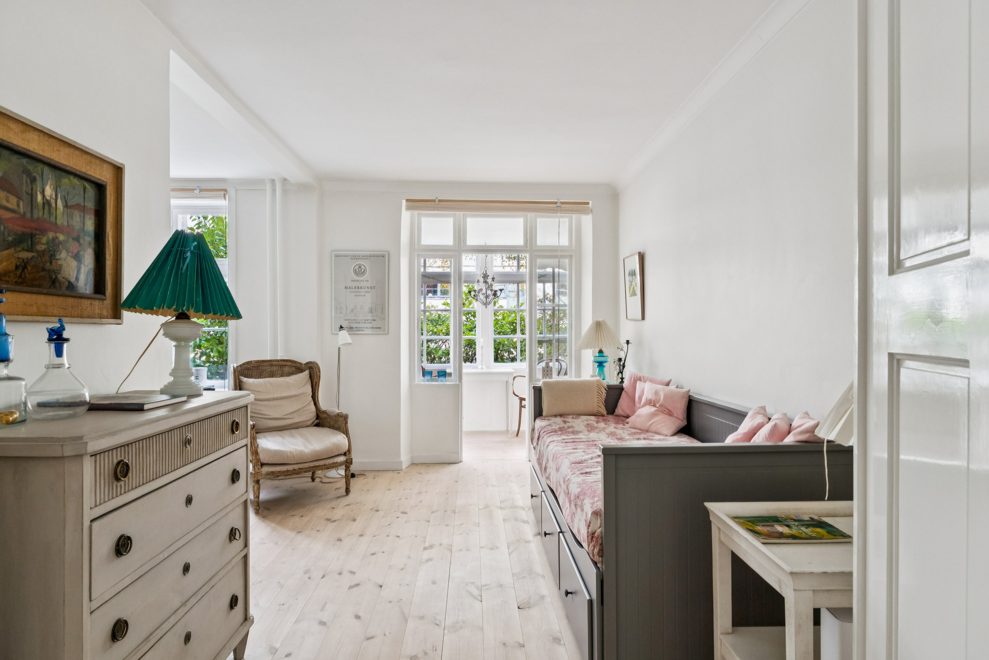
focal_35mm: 20
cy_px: 330
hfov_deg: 82.9
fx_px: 560
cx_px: 494
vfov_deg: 60.9
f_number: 7.1
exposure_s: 1/5
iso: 250
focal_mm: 13.6
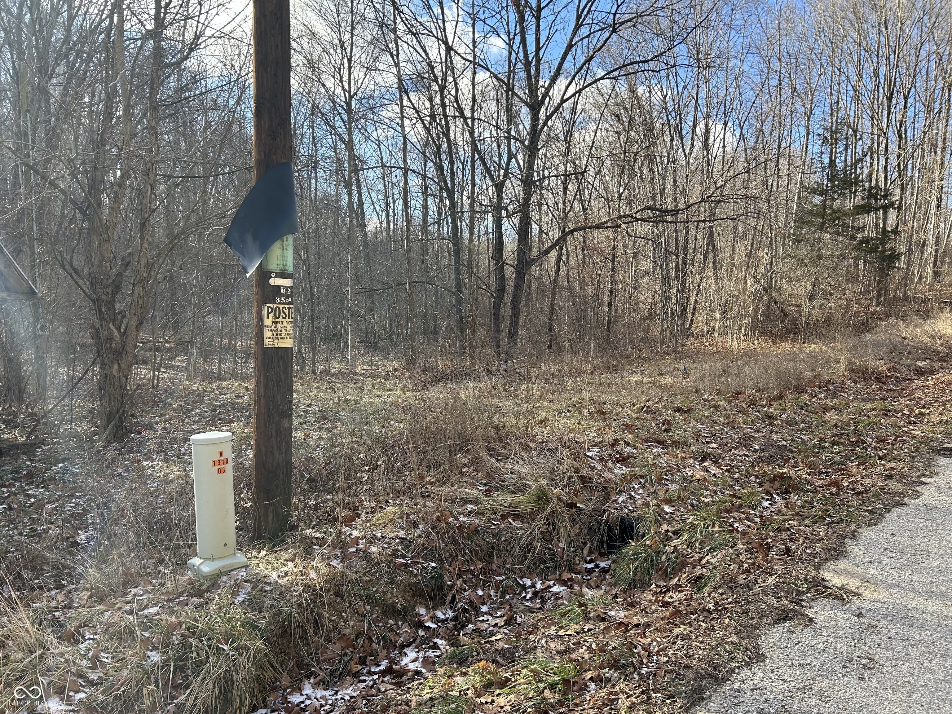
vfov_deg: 53.1
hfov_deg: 67.3
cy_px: 357
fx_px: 715
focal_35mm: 26
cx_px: 476
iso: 50
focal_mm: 5.7
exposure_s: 1/643
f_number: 1.5
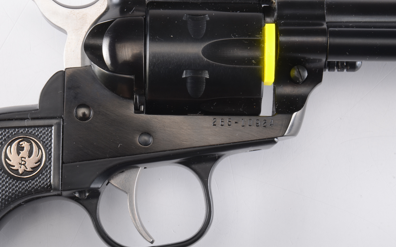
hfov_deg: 11.8
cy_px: 113
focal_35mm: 178
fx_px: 1916
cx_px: 182
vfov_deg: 7.4
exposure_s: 1/200
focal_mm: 105
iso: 160
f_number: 22
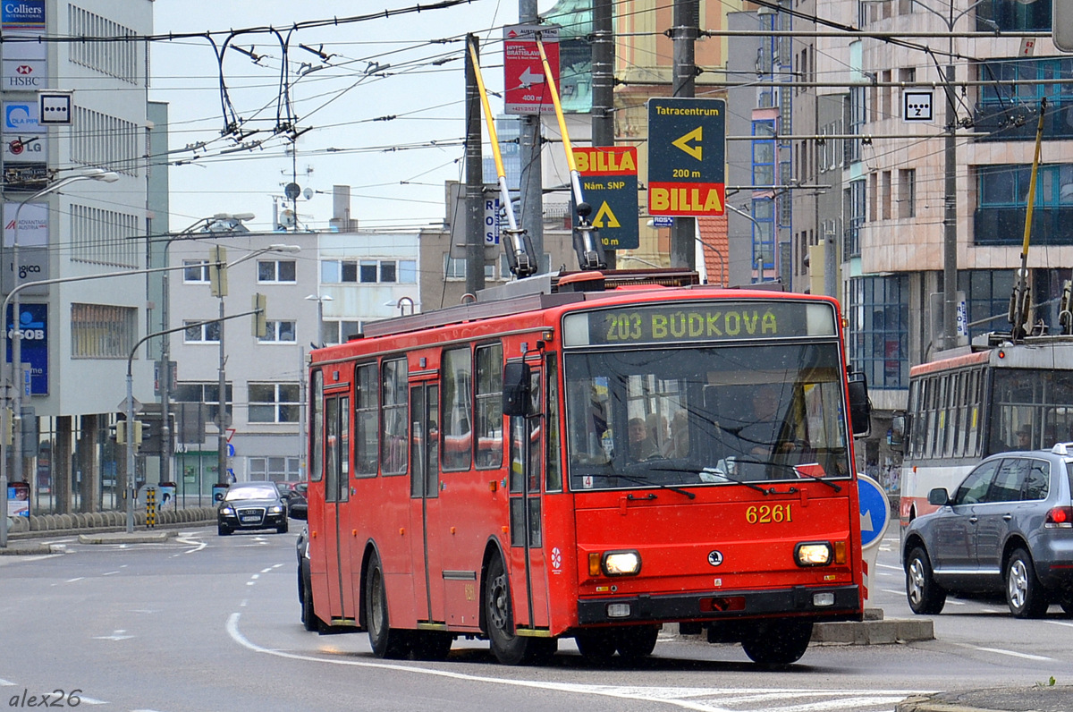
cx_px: 536
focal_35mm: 120
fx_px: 3571
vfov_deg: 11.4
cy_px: 356
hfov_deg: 17.1
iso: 220
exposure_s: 1/500
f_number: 5.6
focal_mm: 80
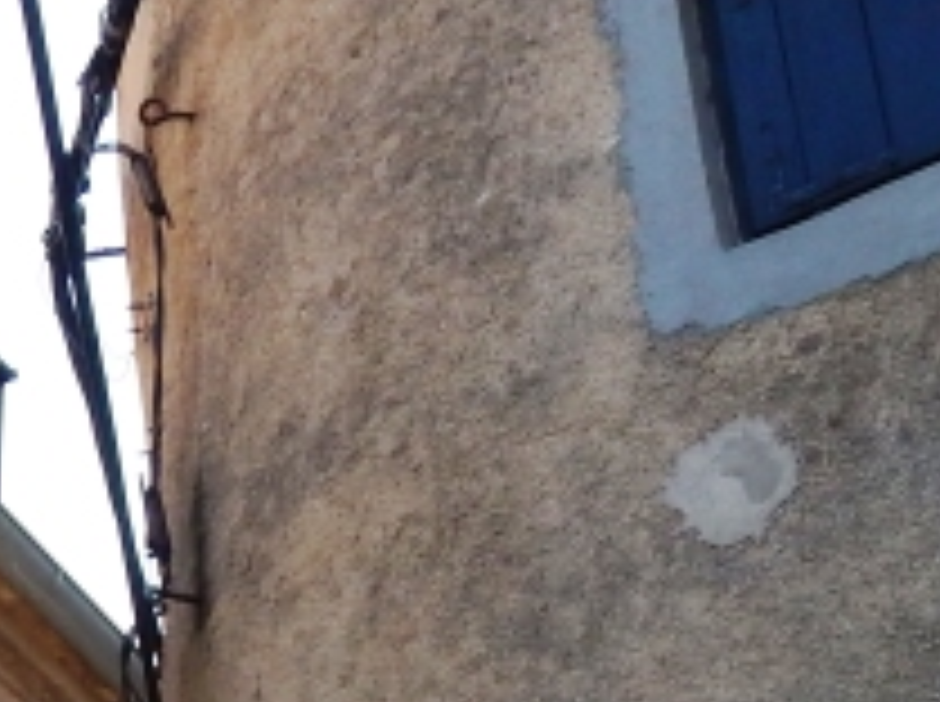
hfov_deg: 16.9
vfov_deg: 12.5
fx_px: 2928
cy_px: 1264
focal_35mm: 108
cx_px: -387
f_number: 3
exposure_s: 1/400
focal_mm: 4
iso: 125
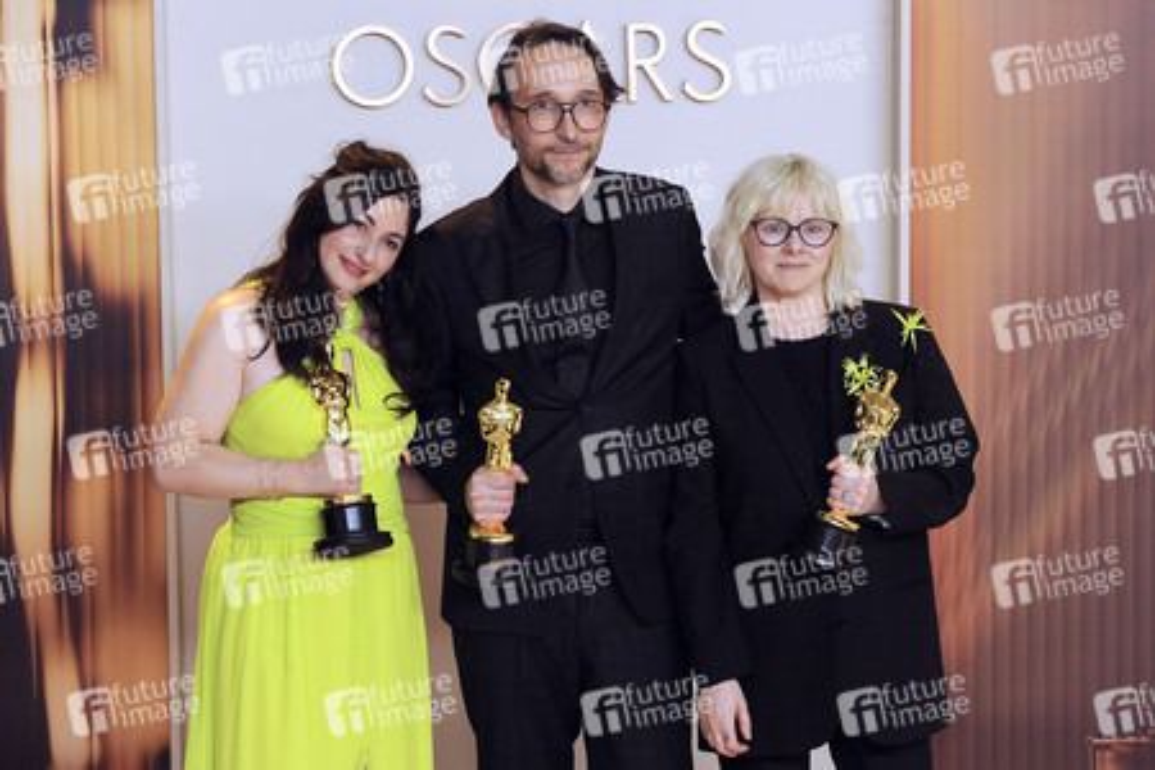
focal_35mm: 112
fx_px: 3593
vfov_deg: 12.2
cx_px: 578
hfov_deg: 18.3
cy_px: 385
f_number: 5
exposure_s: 1/200
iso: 2000
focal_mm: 112
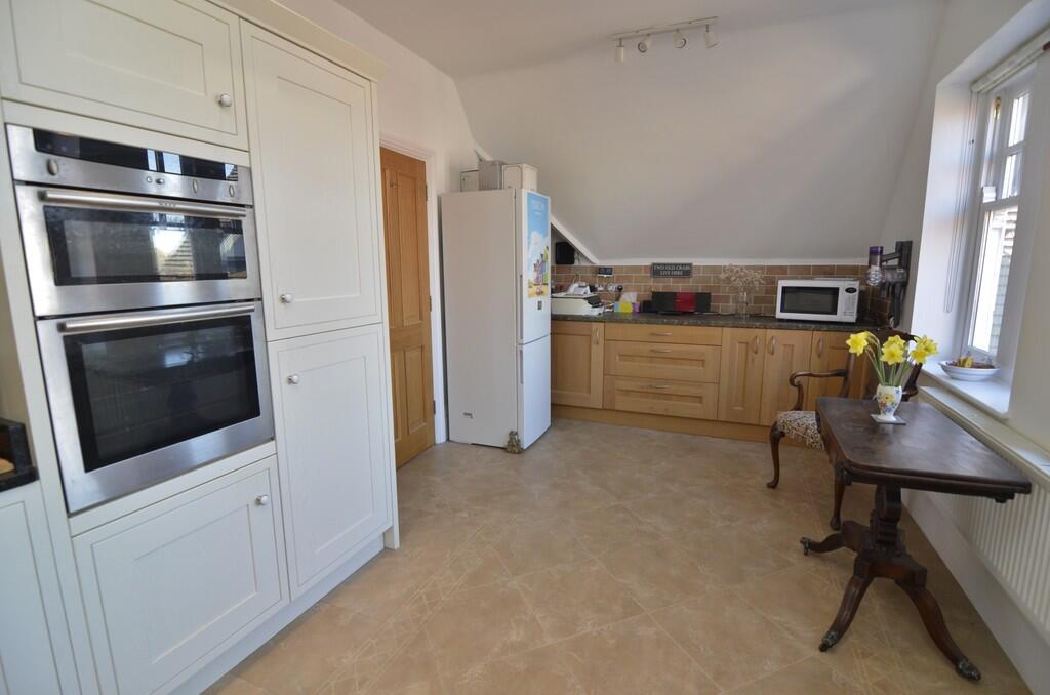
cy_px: 348
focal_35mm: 16
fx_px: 480
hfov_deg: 95.1
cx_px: 525
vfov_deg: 71.8
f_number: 4
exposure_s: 1/60
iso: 500
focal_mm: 11
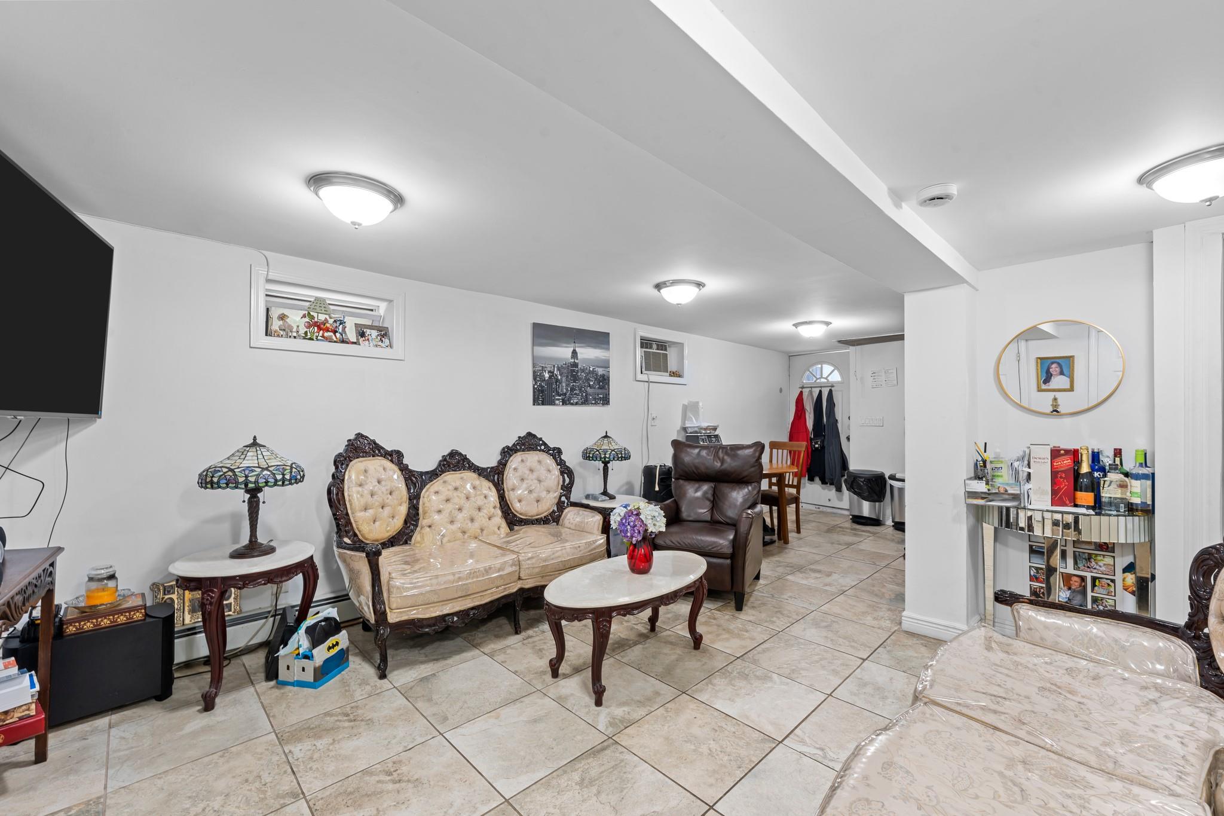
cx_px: 612
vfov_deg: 81.2
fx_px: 476
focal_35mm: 14
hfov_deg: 104.3
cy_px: 408
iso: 200
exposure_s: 1.3
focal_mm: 14
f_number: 10
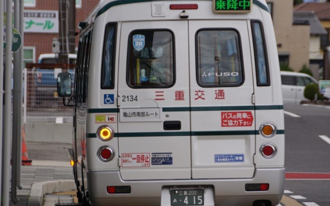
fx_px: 2743
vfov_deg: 4.3
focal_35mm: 305
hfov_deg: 6.9
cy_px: 104
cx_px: 163
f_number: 5.6
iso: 125
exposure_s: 1/250
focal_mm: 150
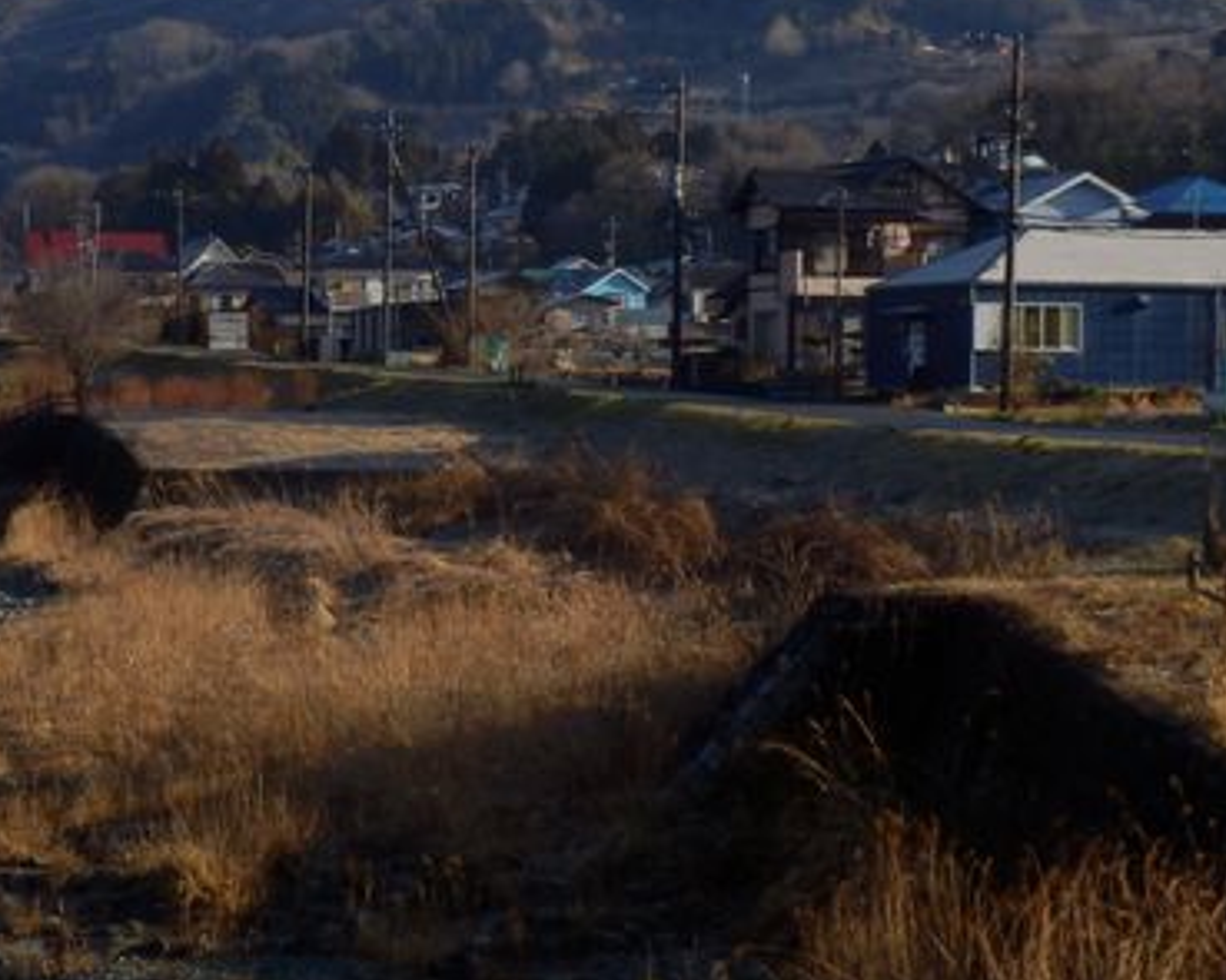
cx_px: 306
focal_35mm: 146
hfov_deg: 13.2
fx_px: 5296
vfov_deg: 10.6
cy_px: 309
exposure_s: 1/400
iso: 80
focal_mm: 12.3
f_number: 4.8
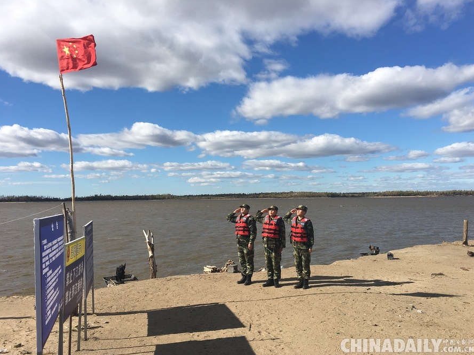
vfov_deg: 46.8
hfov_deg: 59.9
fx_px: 411
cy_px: 183
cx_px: 244
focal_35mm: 30
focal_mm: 4.15
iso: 25
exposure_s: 1/2262
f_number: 2.2
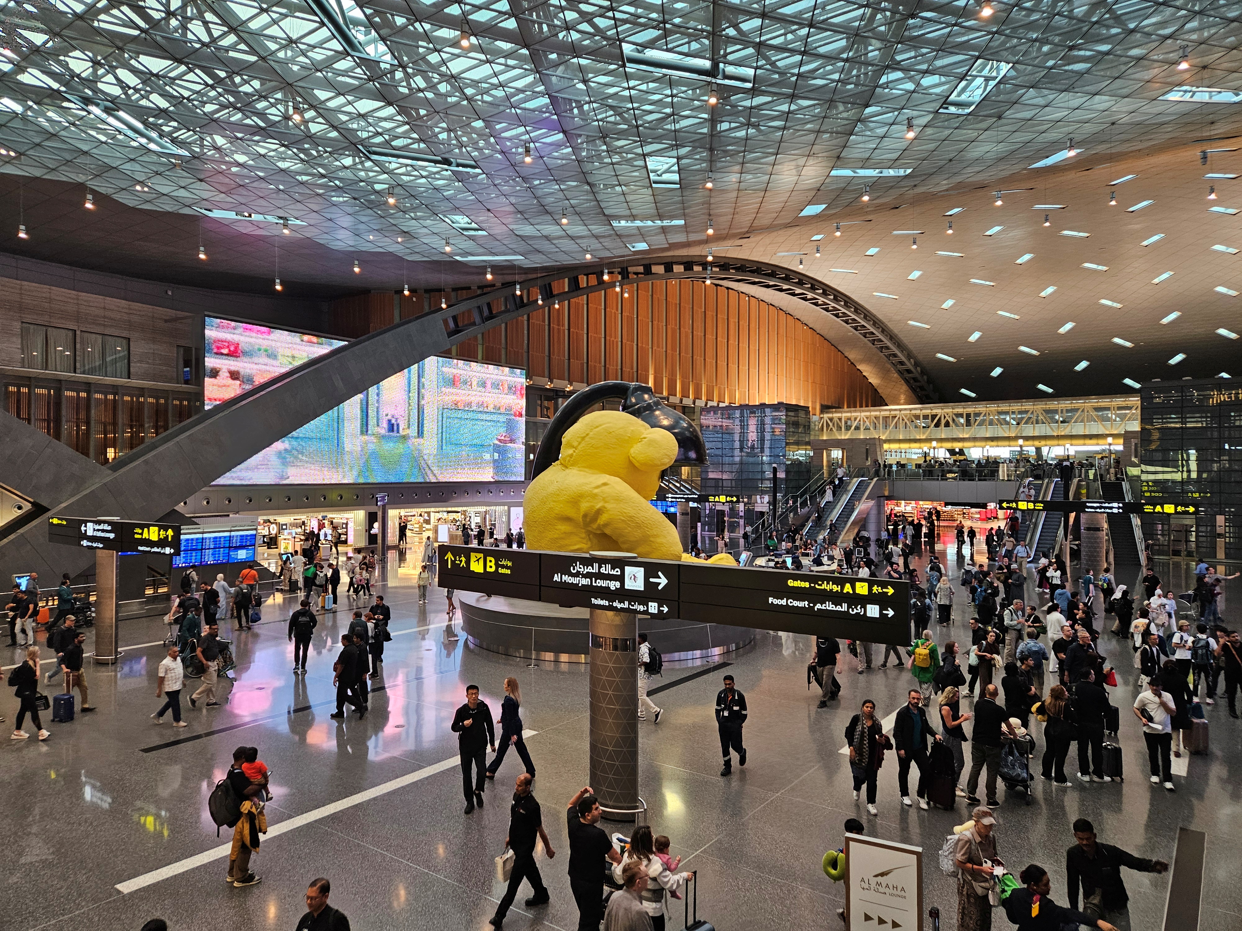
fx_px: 825
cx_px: 621
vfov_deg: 58.9
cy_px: 466
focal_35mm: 23
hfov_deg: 73.9
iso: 200
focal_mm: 5.4
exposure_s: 1/100
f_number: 1.8
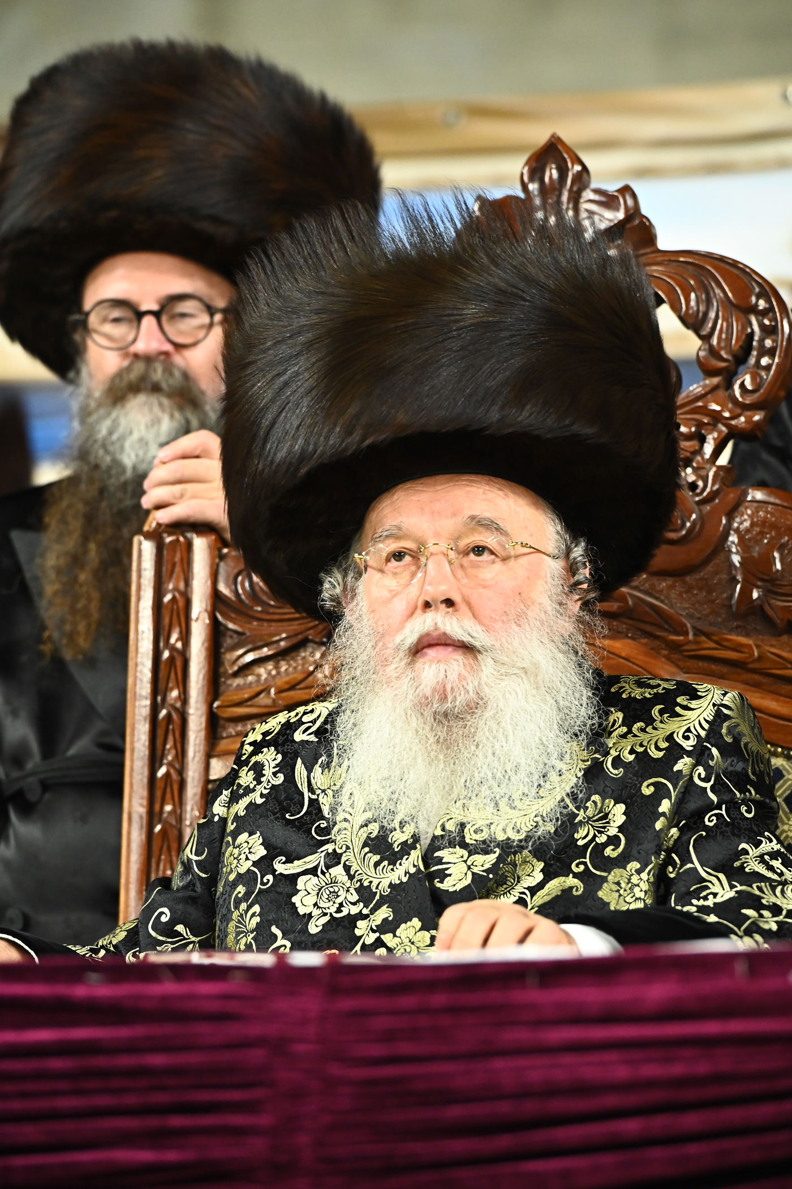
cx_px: 396
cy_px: 594
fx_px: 6602
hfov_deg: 6.9
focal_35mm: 200
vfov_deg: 10.3
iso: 3200
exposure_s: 1/160
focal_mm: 200
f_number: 5.6
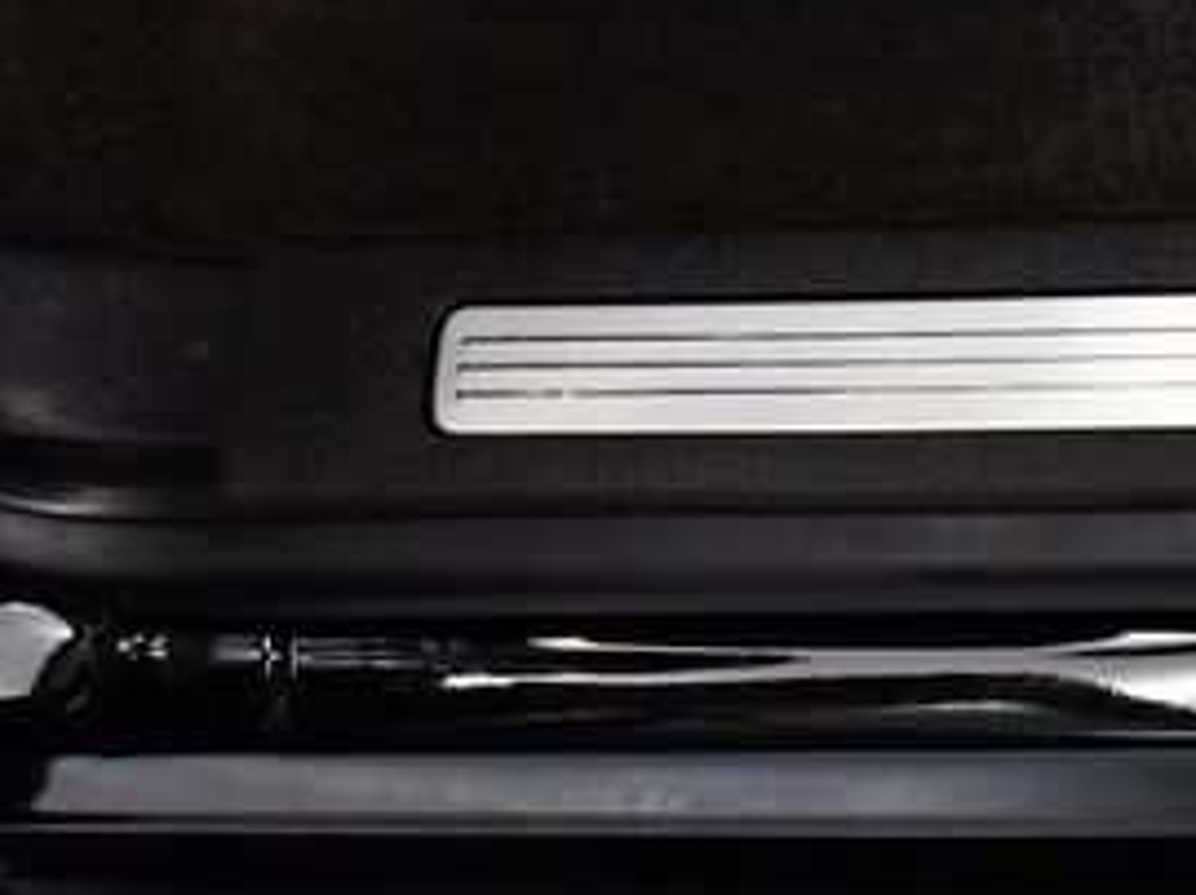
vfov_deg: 15.4
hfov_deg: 20.0
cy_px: 335
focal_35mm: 96
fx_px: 3314
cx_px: 1130
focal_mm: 21
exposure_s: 1/125
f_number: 3.8
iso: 3200
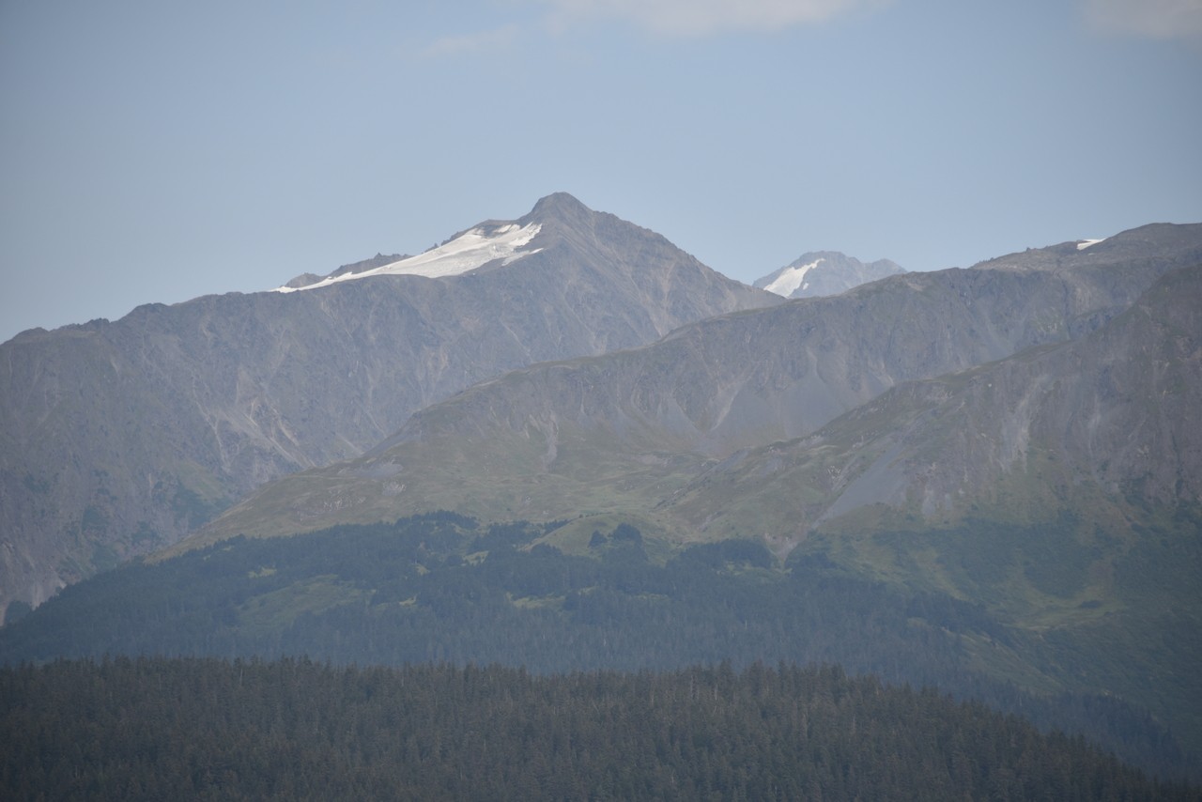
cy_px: 401
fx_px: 7013
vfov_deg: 6.5
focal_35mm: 210
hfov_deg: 9.8
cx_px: 601
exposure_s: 1/500
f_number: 6.3
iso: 100
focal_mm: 210
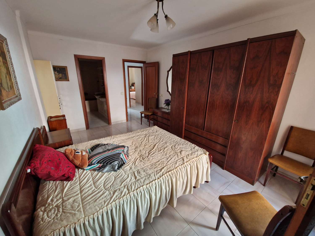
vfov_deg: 89.9
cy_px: 118
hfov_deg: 106.2
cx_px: 158
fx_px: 118
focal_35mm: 13
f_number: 2.2
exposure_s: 1/50
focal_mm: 2.2
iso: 400
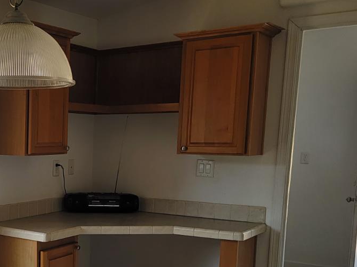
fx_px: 557
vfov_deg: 26.6
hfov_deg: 32.6
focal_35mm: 54
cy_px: 205
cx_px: -2
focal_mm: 6.7
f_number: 1.8
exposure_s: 1/124
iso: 16
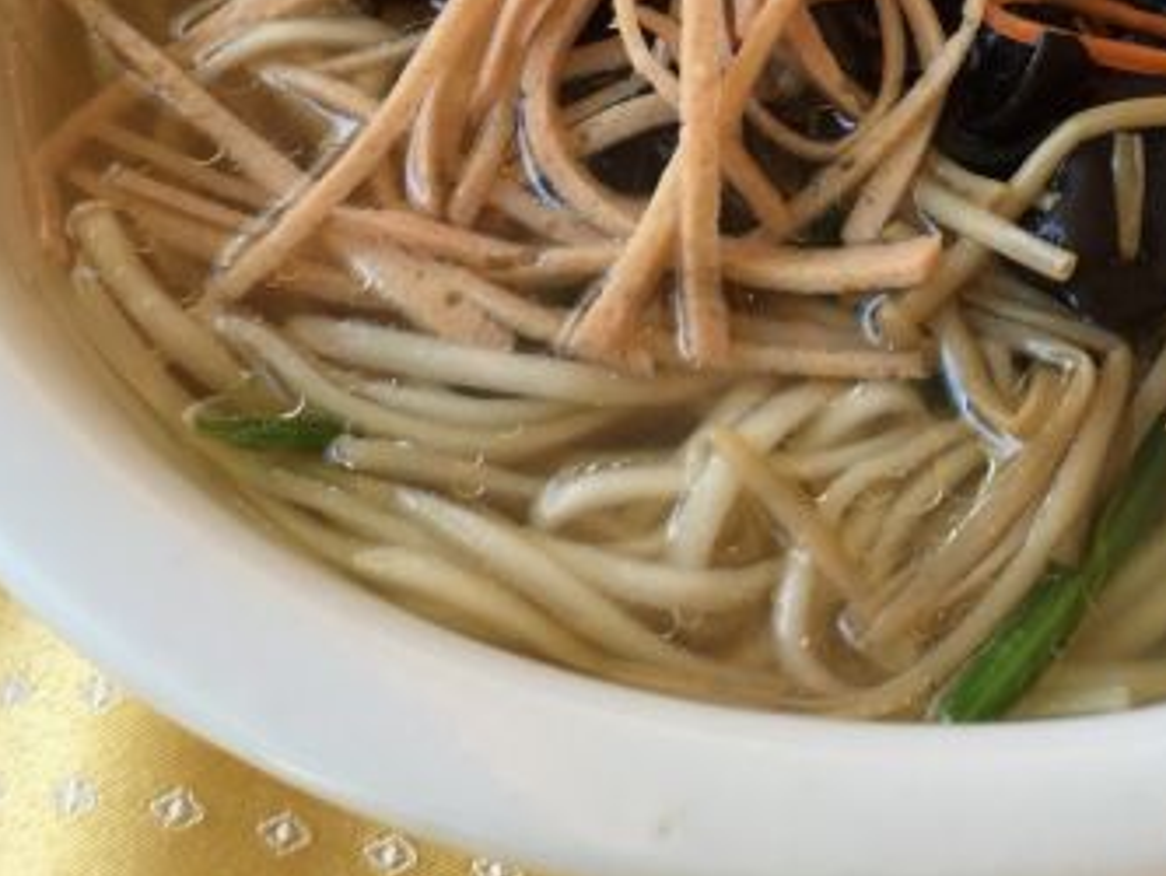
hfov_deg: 31.1
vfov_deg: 23.3
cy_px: 65
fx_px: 2055
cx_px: 875
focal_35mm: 61
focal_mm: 4.15
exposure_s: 1/60
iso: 32
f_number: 2.2
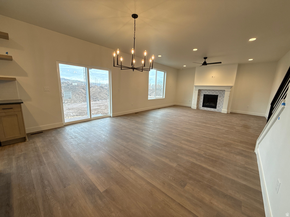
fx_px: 117
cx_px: 145
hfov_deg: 102.1
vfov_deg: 85.7
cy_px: 108
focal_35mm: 14
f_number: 2.2
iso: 100
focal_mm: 2.22
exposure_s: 1/120
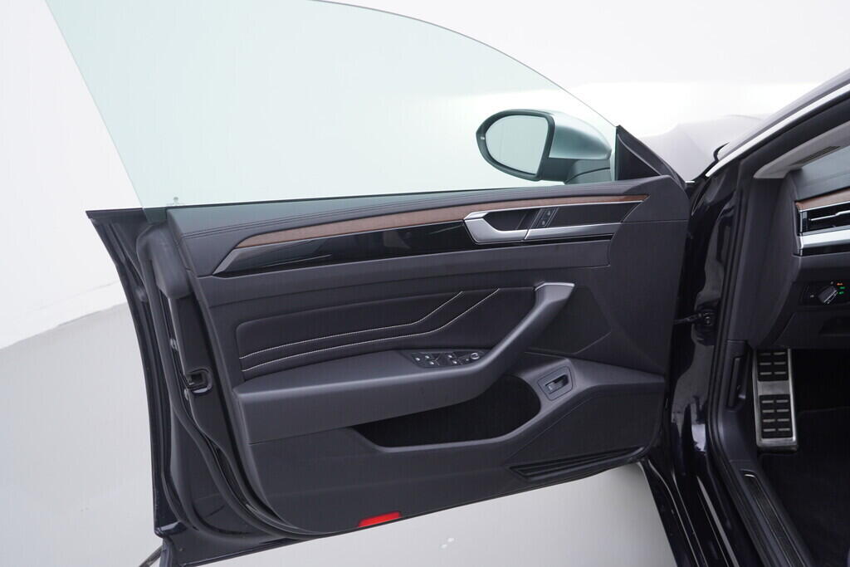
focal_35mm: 36
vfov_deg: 36.9
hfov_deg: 53.1
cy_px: 284
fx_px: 850
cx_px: 425
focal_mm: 24
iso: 125
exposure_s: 1/50
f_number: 3.2
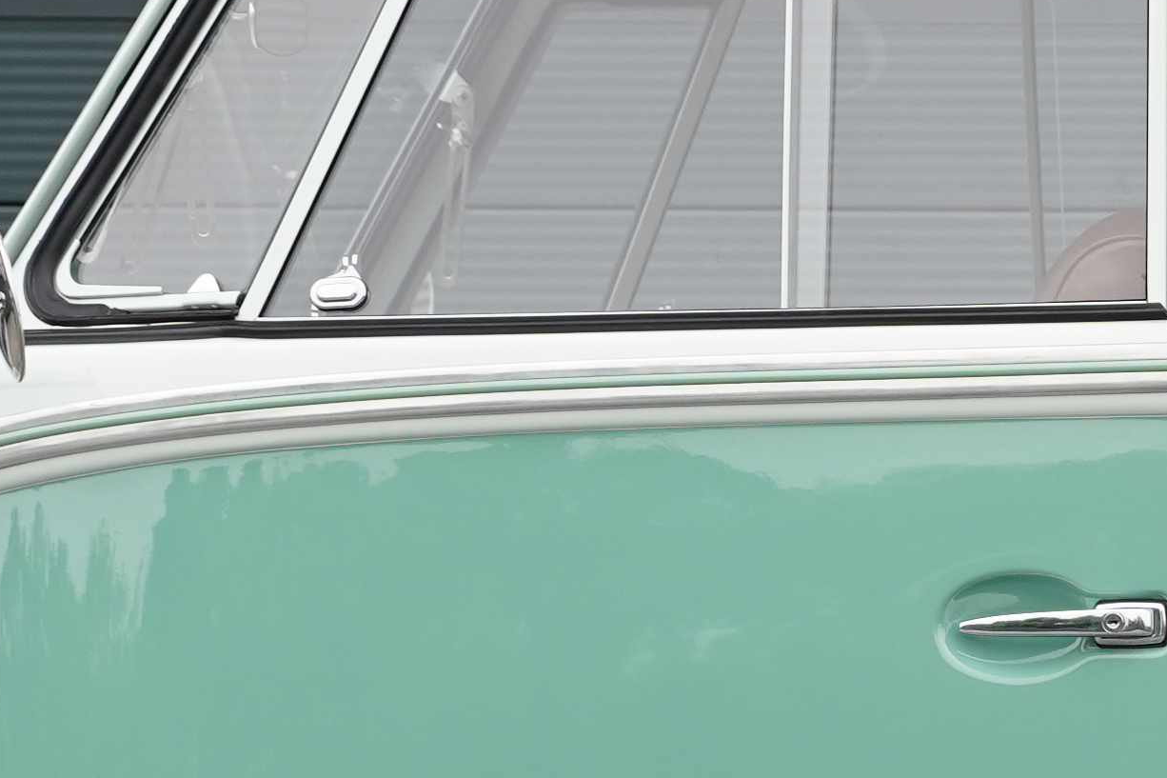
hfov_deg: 7.0
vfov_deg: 4.8
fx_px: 9185
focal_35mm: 283
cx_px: 2217
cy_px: 550
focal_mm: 57.9
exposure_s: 1/160
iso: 500
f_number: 4.5
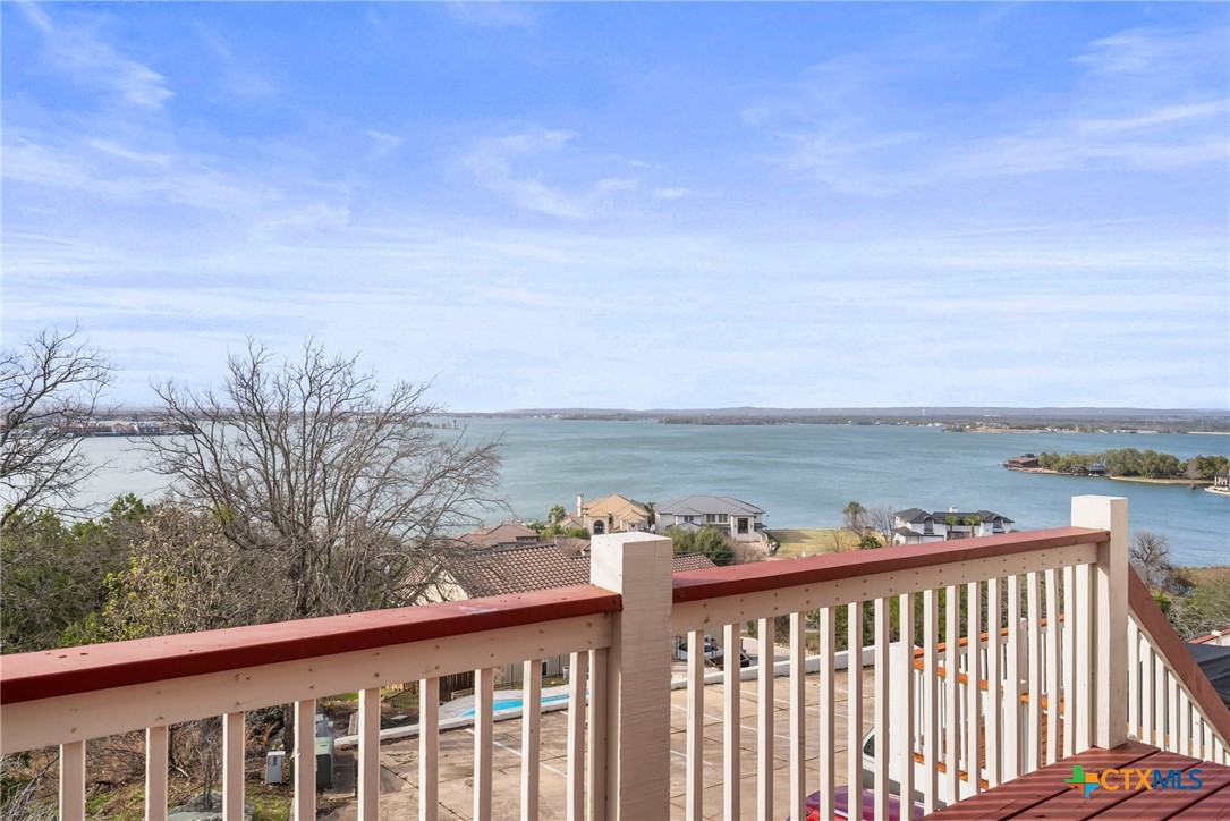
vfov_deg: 53.2
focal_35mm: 24
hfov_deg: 73.7
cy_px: 410
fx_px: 820
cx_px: 615
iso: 160
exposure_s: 1/15
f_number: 11
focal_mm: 24
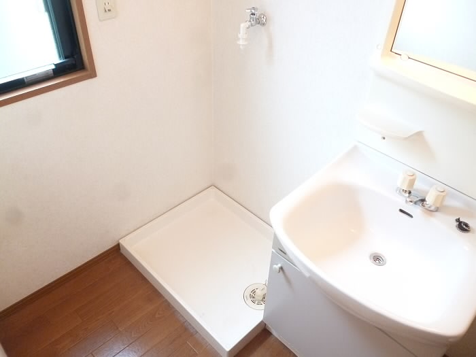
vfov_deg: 49.7
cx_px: 238
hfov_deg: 63.4
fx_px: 385
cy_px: 178
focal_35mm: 28
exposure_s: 1/25
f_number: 3.1
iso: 400
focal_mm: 5
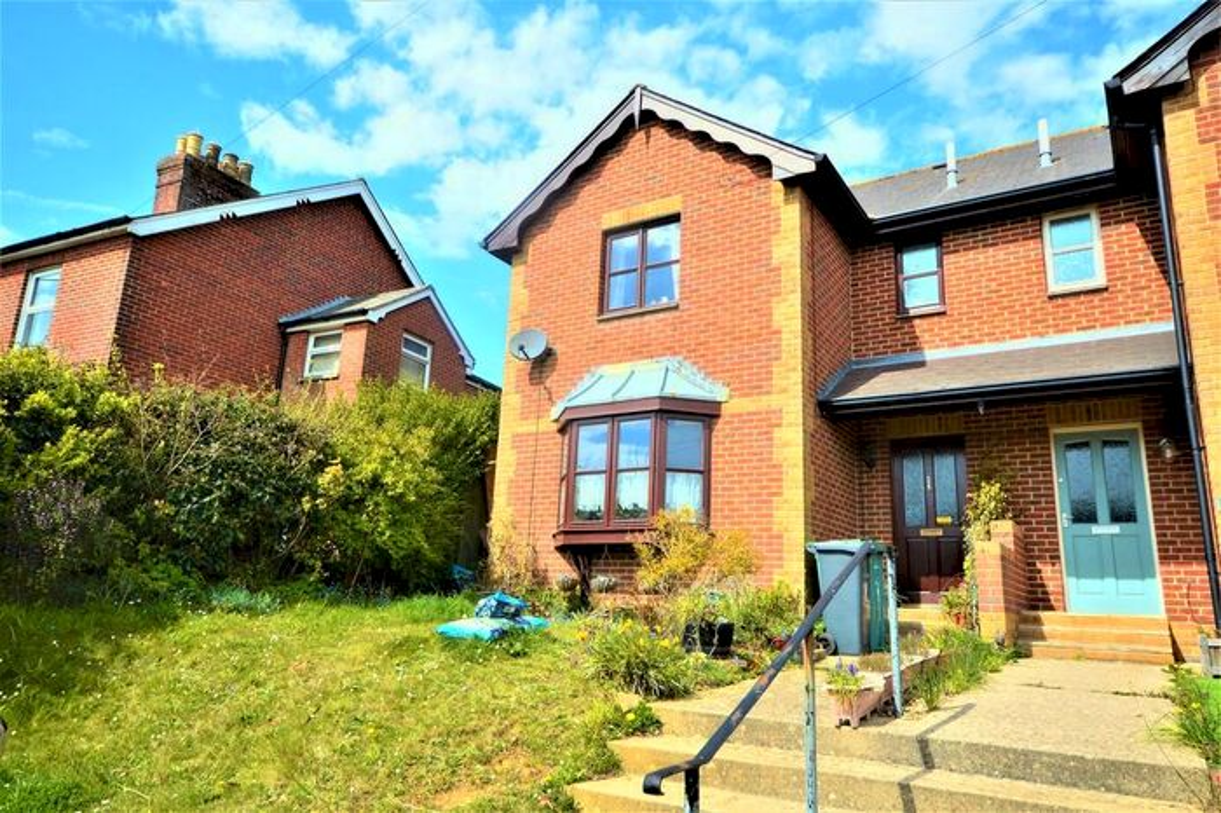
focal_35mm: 24
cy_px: 406
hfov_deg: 73.8
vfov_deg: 53.1
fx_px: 814
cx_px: 610
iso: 400
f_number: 11
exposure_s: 1/500
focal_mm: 16
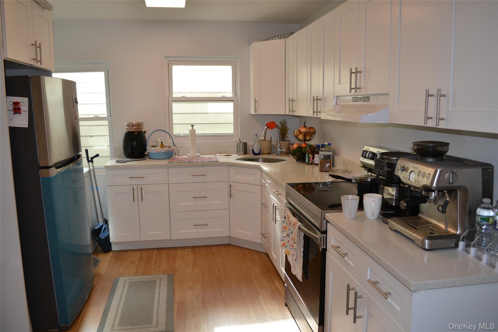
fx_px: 373
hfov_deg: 67.4
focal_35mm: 27
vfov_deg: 47.9
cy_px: 166
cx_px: 249
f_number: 4
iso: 220
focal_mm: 18
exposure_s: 1/125
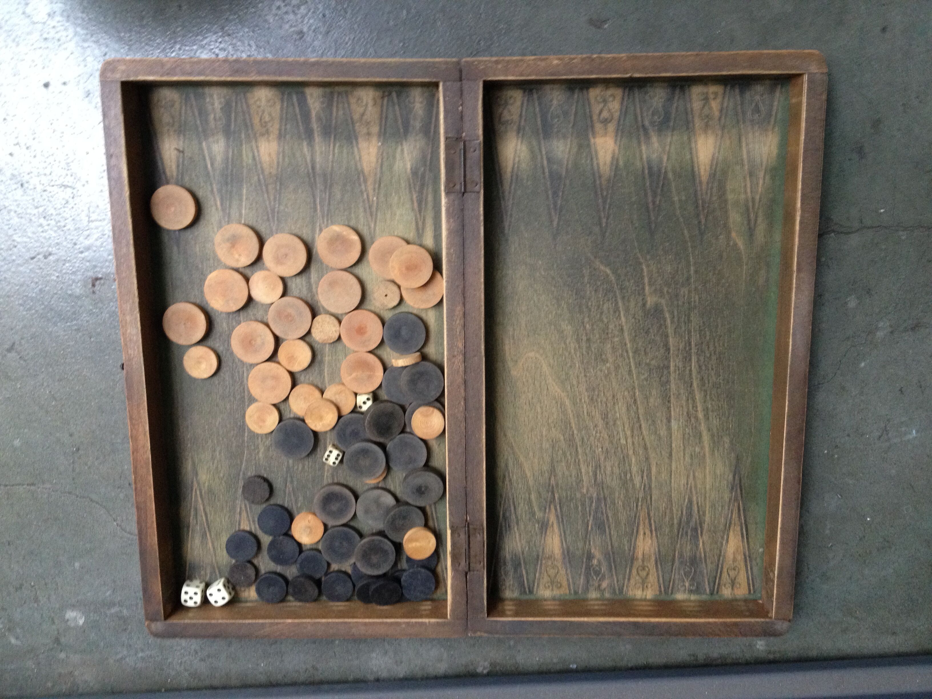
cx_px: 466
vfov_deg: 40.7
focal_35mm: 35
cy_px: 350
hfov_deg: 52.6
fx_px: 942
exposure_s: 1/20
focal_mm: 4.28
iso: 250
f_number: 2.4
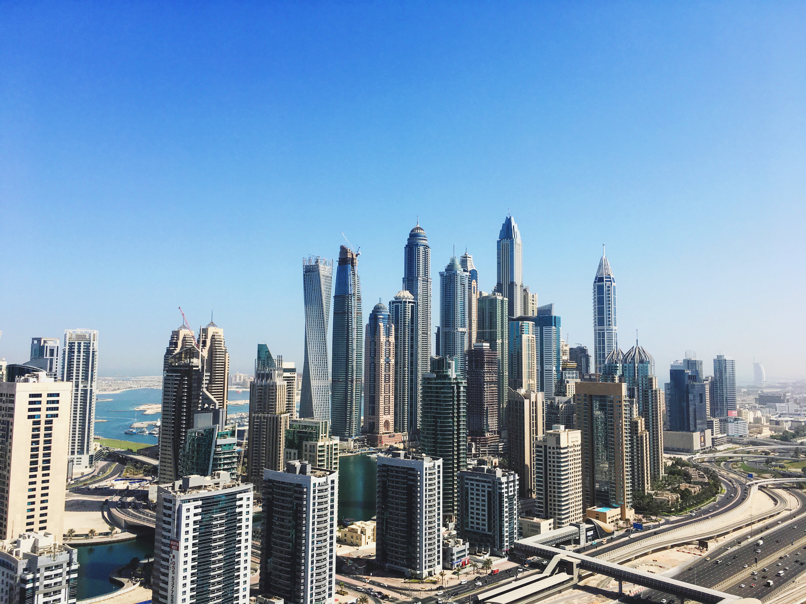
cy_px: 302
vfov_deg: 48.2
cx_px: 403
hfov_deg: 61.7
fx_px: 675
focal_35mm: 29
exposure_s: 1/2079
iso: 25
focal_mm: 4.15
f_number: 2.2
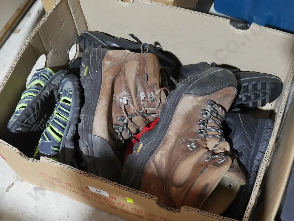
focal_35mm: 50
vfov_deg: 29.1
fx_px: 425
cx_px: 147
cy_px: 110
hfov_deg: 38.2
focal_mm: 25
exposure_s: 1/60
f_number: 5.3
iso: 2500
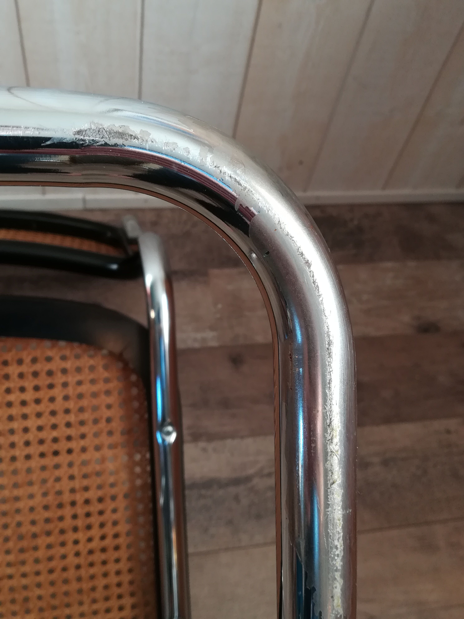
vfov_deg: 55.4
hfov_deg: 42.9
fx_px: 590
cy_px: 310
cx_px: 232
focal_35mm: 33
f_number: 2.2
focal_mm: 3.83
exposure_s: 1/33.3
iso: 100
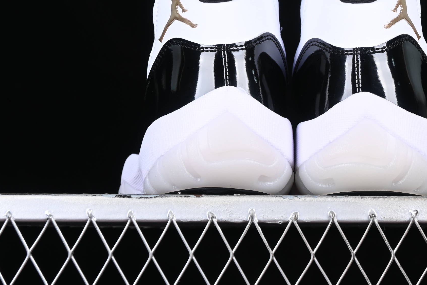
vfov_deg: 11.0
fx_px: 1471
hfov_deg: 16.5
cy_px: 51
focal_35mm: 124
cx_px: 291
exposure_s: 1/80
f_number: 7.1
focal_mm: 50
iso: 160
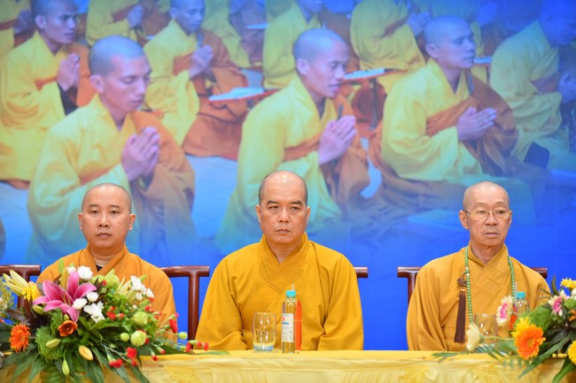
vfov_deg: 10.2
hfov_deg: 15.2
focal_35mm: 135
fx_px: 2159
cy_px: 192
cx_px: 288
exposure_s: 1/160
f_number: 2.8
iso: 800
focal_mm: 135
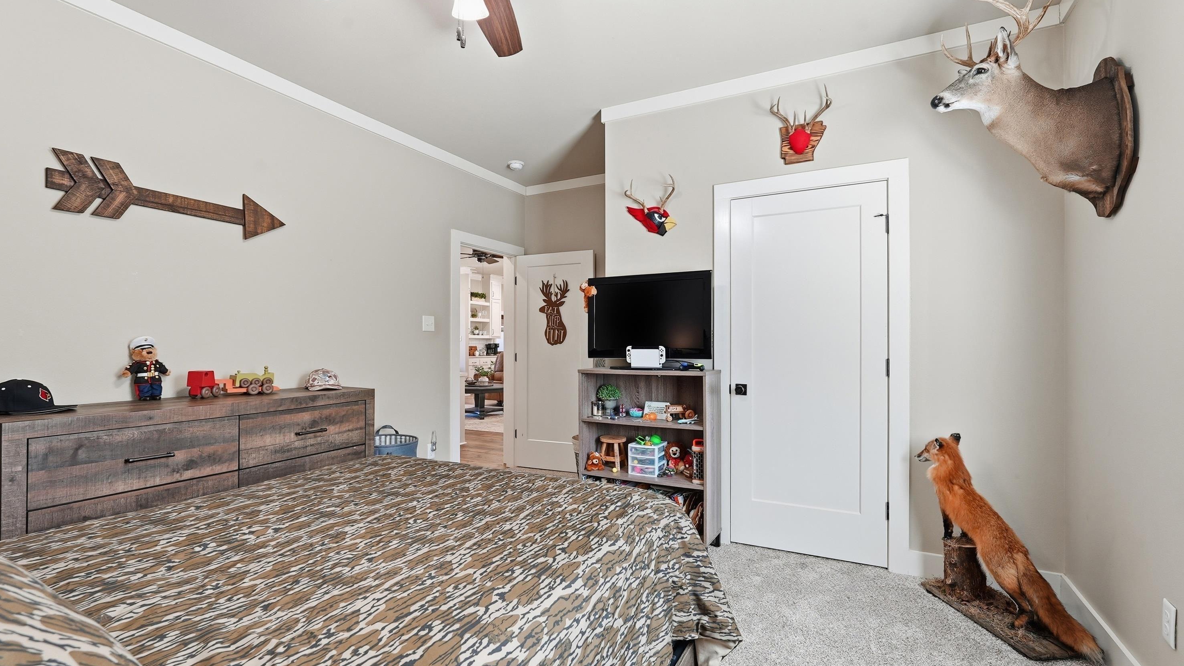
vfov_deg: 63.9
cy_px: 346
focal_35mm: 17
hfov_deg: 95.9
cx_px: 594
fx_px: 534
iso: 250
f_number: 9
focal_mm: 16
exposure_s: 1/30
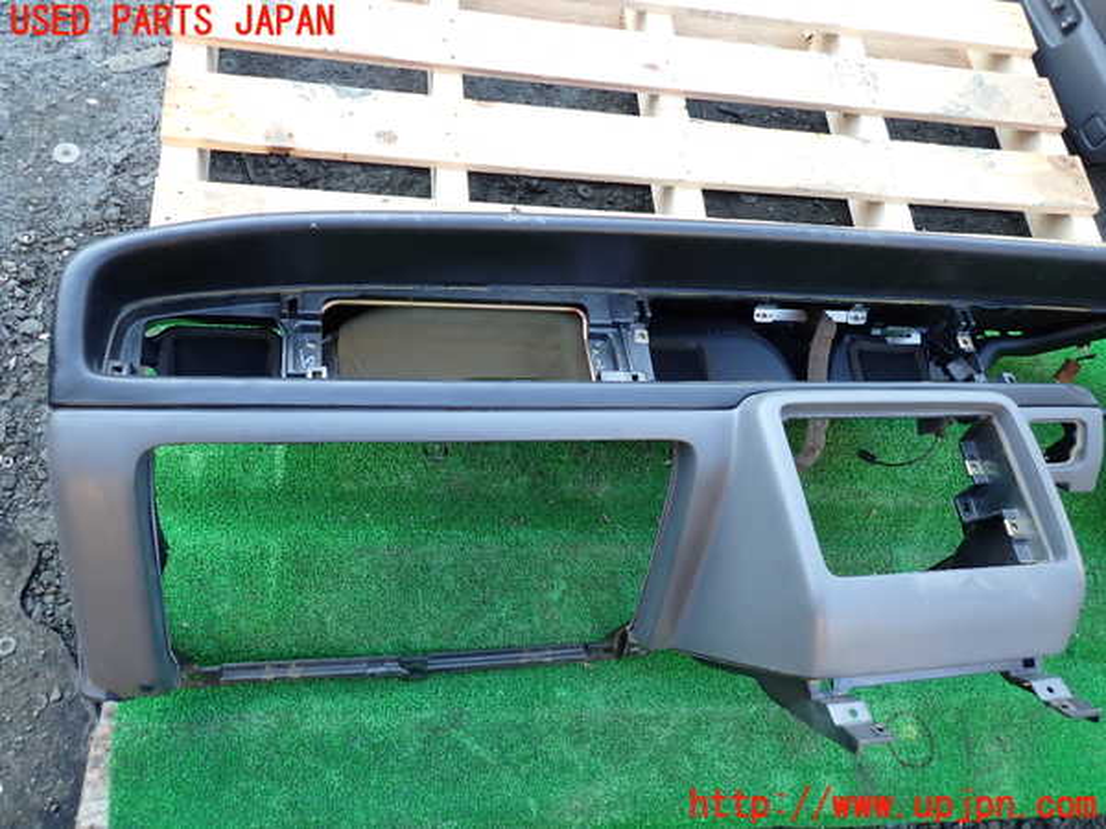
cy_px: 414
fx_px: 799
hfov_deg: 69.4
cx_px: 553
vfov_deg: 54.9
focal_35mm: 25
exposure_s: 1/60
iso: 125
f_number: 2
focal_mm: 4.5
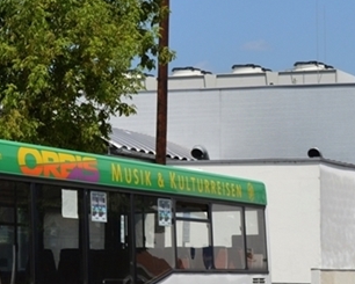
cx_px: -123
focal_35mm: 160
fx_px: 1682
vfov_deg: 9.7
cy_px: 164
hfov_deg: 11.7
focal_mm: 34
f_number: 8
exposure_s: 1/250
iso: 100
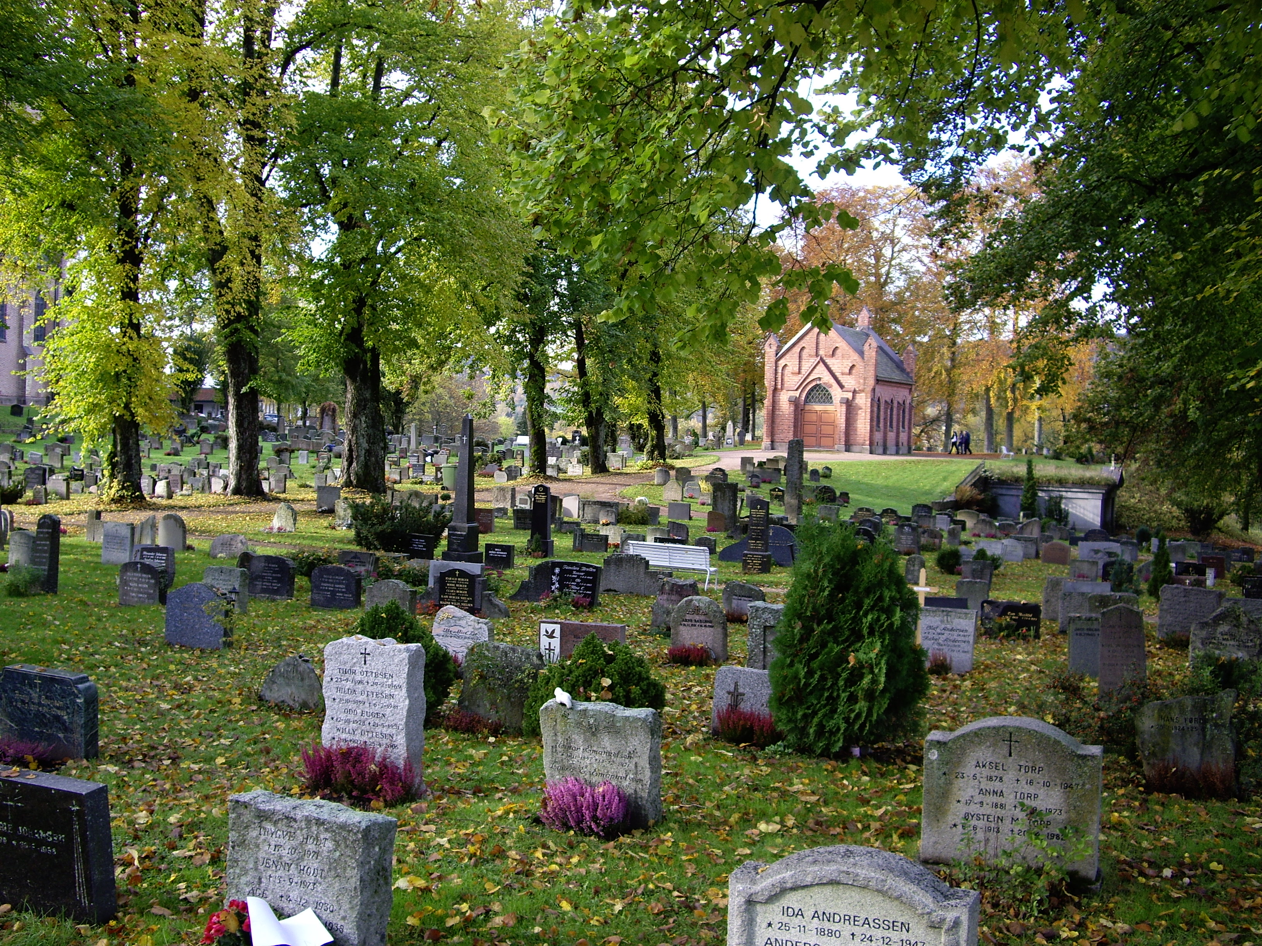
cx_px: 631
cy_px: 473
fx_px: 1385
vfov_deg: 37.7
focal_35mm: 38
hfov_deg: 49.0
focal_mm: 7.9
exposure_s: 1/60
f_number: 2.8
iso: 50
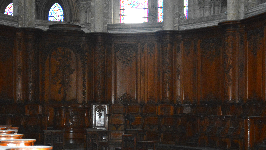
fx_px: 458
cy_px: 105
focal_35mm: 65
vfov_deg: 18.5
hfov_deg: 32.3
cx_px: 121
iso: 3200
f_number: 4.2
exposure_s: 1/60
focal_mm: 34
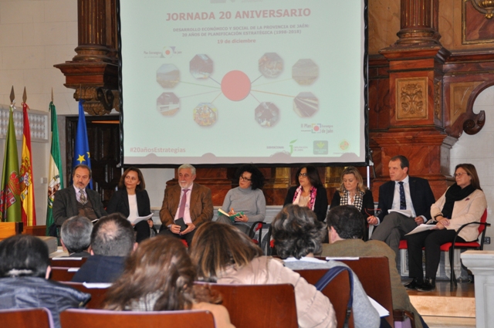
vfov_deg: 16.2
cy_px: 164
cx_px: 247
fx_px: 1151
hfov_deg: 24.2
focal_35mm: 84
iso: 800
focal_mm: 56
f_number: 5
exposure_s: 1/60
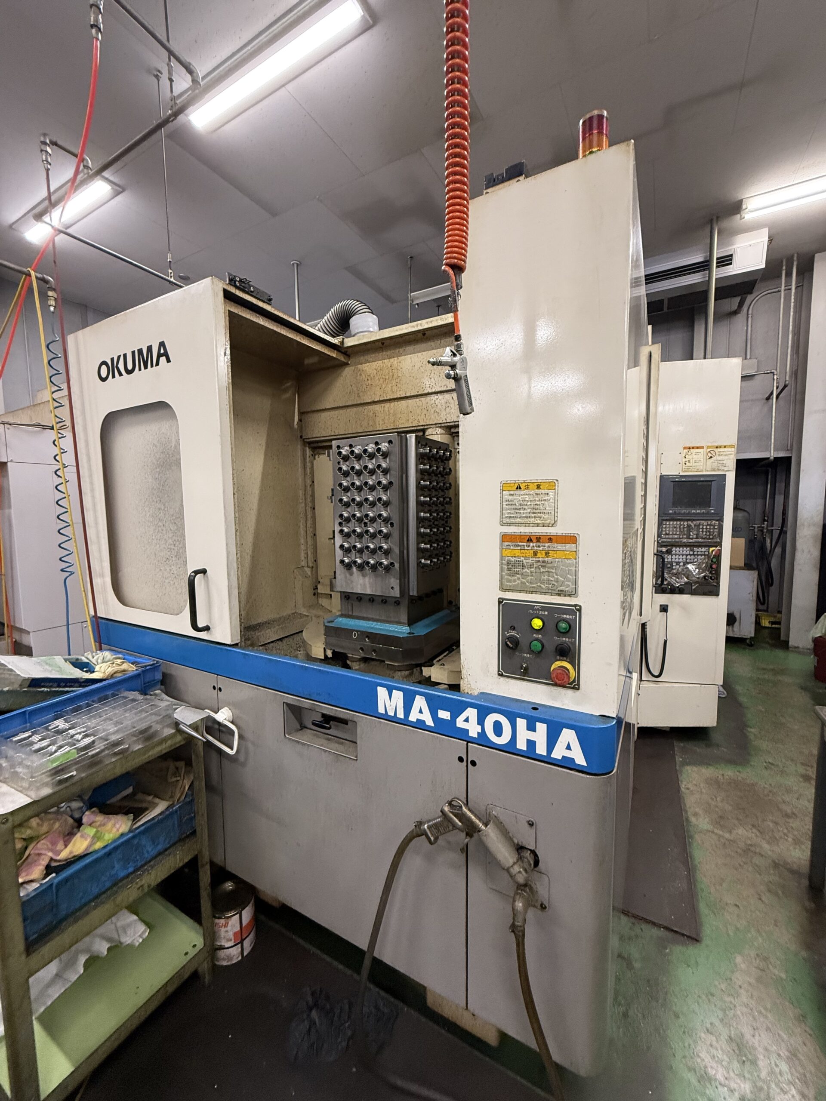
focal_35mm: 14
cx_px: 413
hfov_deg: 85.7
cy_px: 550
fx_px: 445
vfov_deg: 102.1
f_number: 2.2
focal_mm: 2.22
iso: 320
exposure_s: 1/98
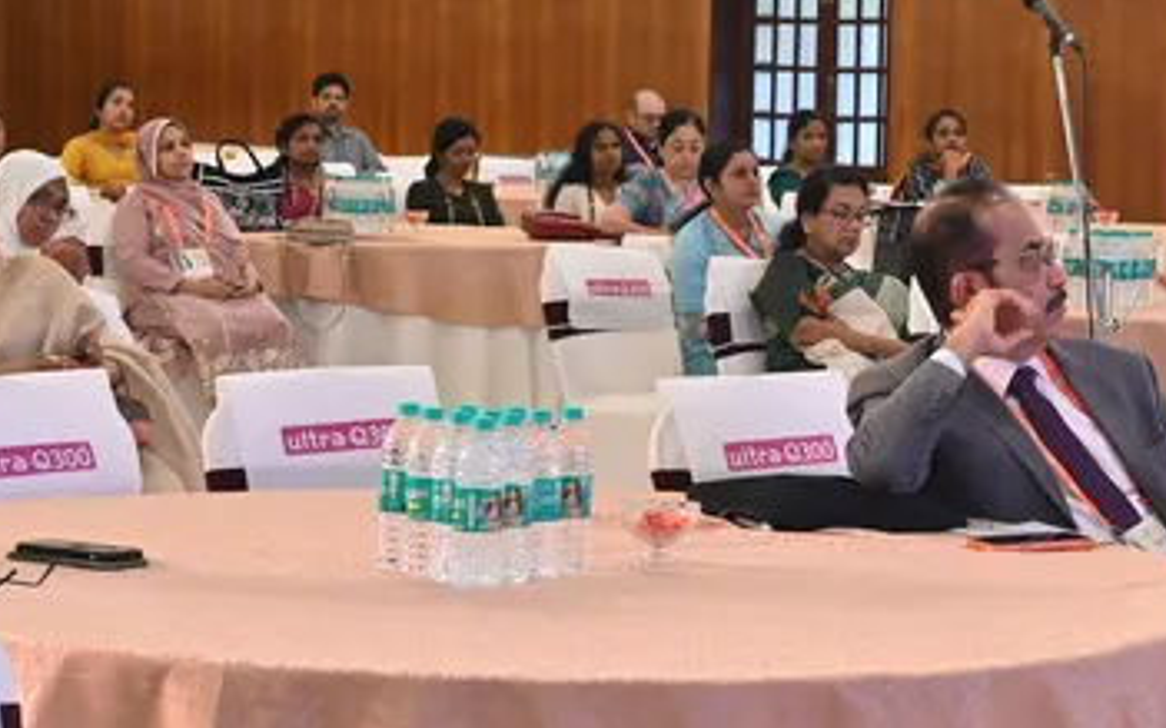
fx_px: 4129
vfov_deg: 10.1
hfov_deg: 15.9
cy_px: 188
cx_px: 1046
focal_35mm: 130
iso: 800
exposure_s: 1/80
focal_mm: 35
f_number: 4.5
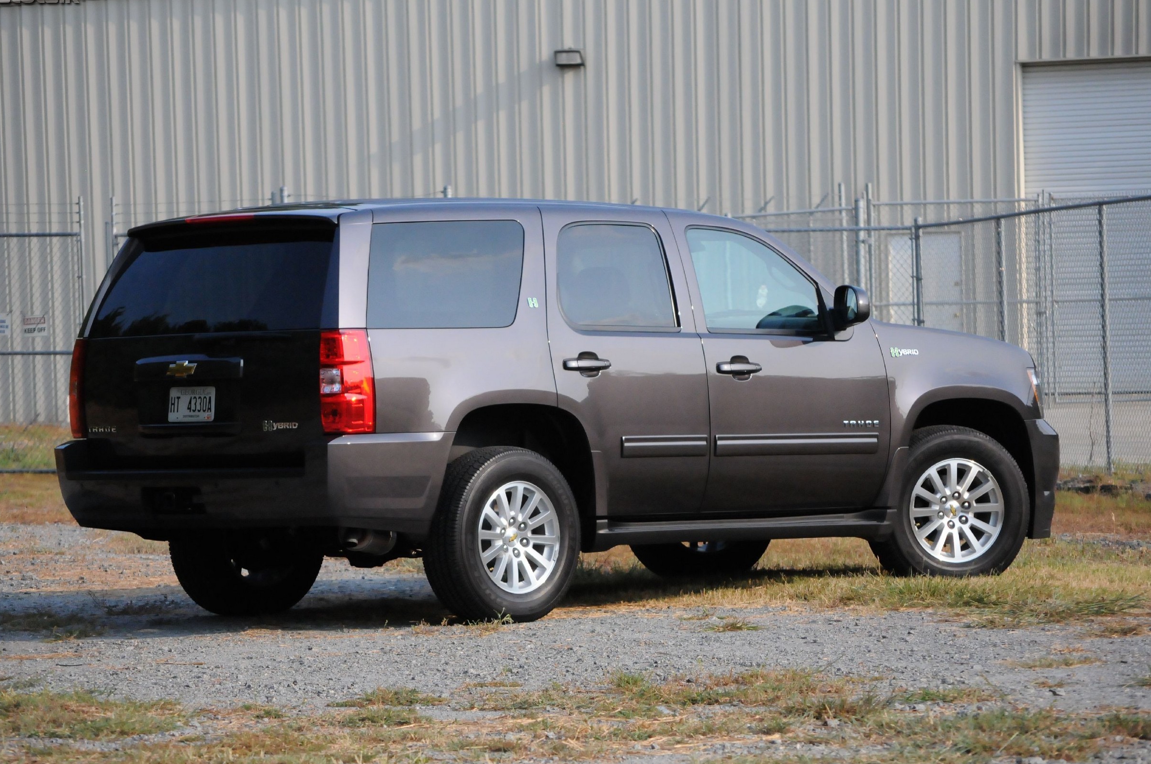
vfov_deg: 8.8
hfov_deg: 13.2
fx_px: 4982
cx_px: 571
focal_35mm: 156
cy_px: 382
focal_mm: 100
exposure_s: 1/6400
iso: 2000
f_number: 5.6
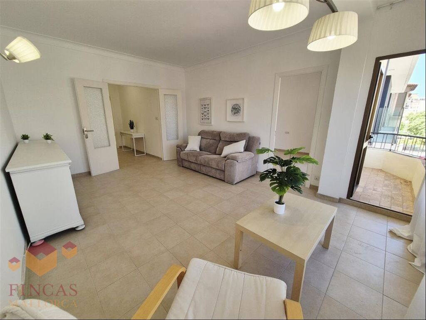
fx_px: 160
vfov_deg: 89.9
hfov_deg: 106.2
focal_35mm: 13
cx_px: 213
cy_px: 160
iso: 50
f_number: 2.2
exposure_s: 1/334
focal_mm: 2.2
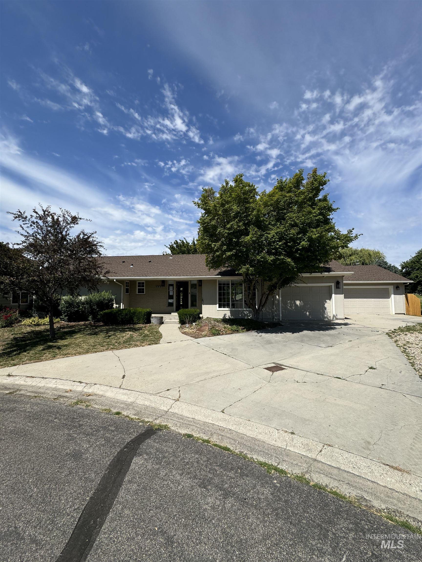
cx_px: 211
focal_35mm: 14
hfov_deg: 85.7
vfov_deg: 102.1
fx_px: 228
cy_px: 281
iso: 50
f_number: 2.2
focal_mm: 2.22
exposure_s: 1/2342
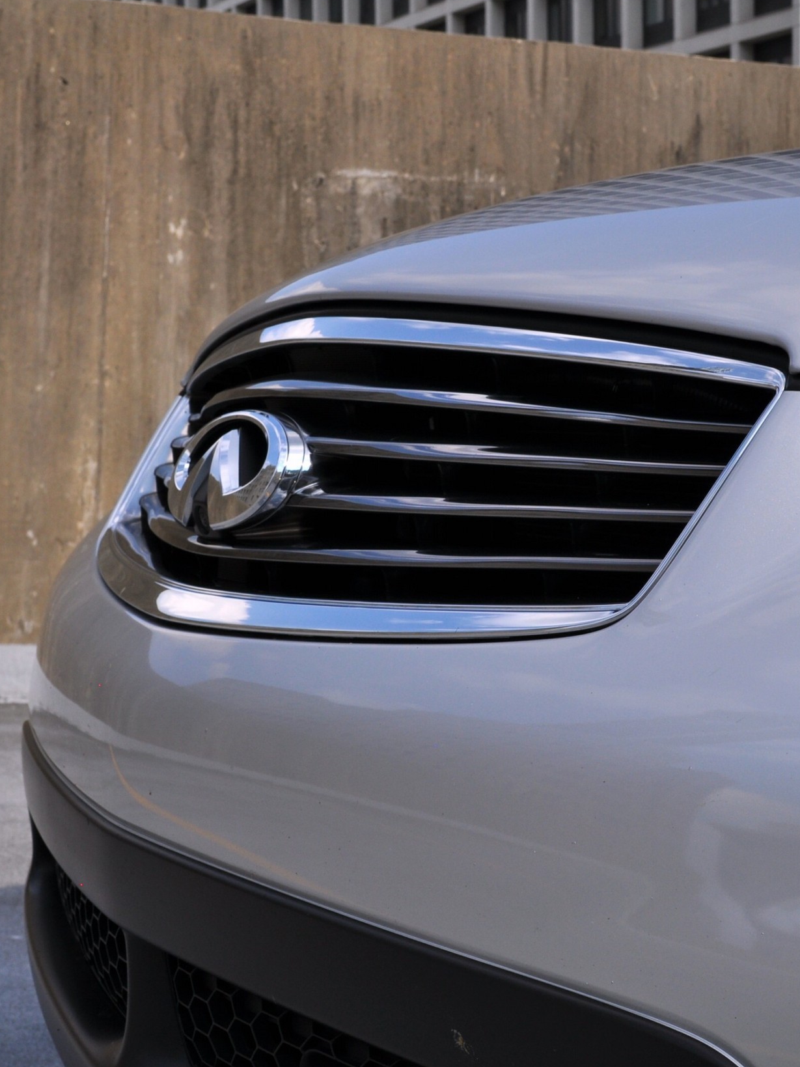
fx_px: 1964
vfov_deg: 30.4
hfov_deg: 23.0
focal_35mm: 64
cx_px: 413
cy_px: 532
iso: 200
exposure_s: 1/400
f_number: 10
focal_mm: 29
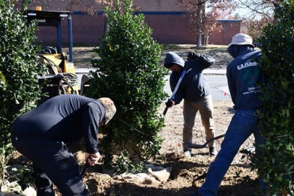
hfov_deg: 46.4
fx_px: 343
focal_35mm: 42
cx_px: 147
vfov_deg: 31.9
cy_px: 98
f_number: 11
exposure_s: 1/500
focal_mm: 28
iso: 1000
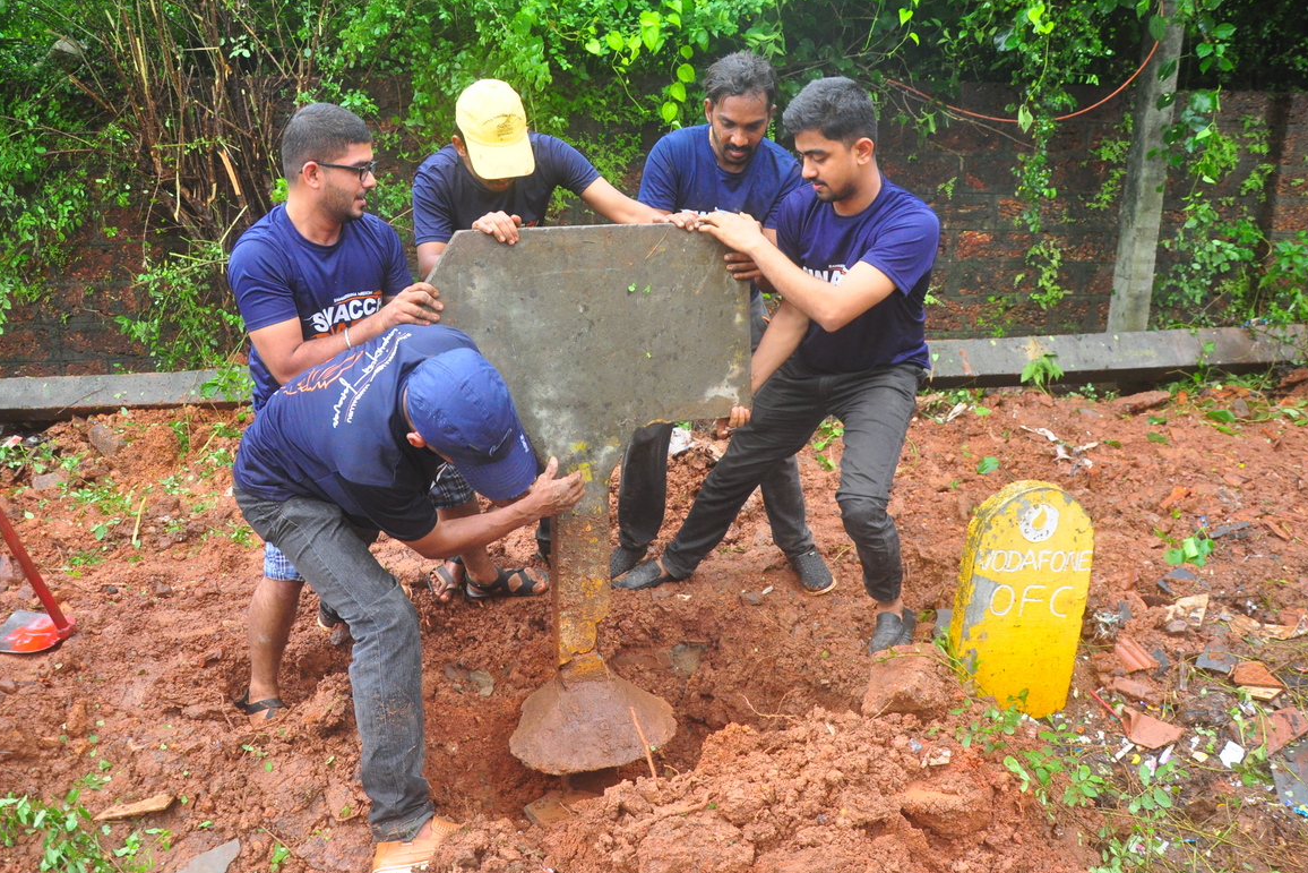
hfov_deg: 65.5
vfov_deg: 46.4
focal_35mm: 28
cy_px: 444
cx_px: 643
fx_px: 1017
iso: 1000
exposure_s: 1/200
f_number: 5.6
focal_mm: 18
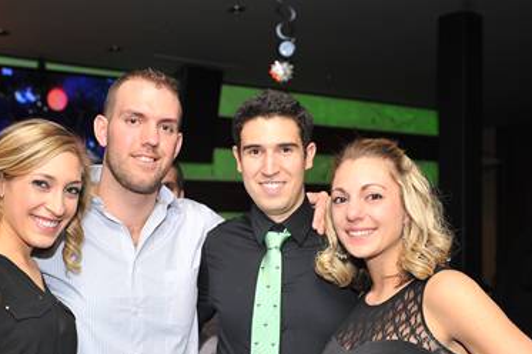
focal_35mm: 56
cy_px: 237
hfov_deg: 35.6
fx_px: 827
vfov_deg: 24.0
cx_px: 227
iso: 1000
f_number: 4
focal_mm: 38
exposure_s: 1/100
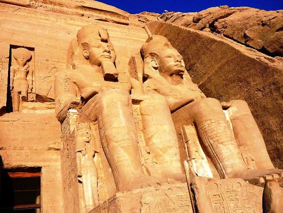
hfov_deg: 52.6
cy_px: 106
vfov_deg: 40.7
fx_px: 286
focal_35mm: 35
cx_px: 142
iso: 80
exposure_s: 1/640
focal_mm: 5.2
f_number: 5
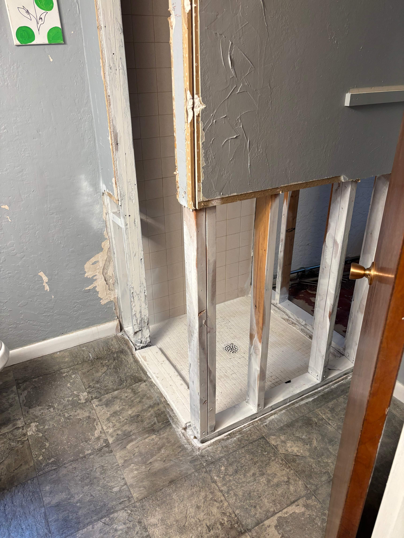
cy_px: 269
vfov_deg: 67.3
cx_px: 202
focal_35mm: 26
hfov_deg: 53.1
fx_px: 405
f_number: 1.6
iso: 160
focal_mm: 5.96
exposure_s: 1/60
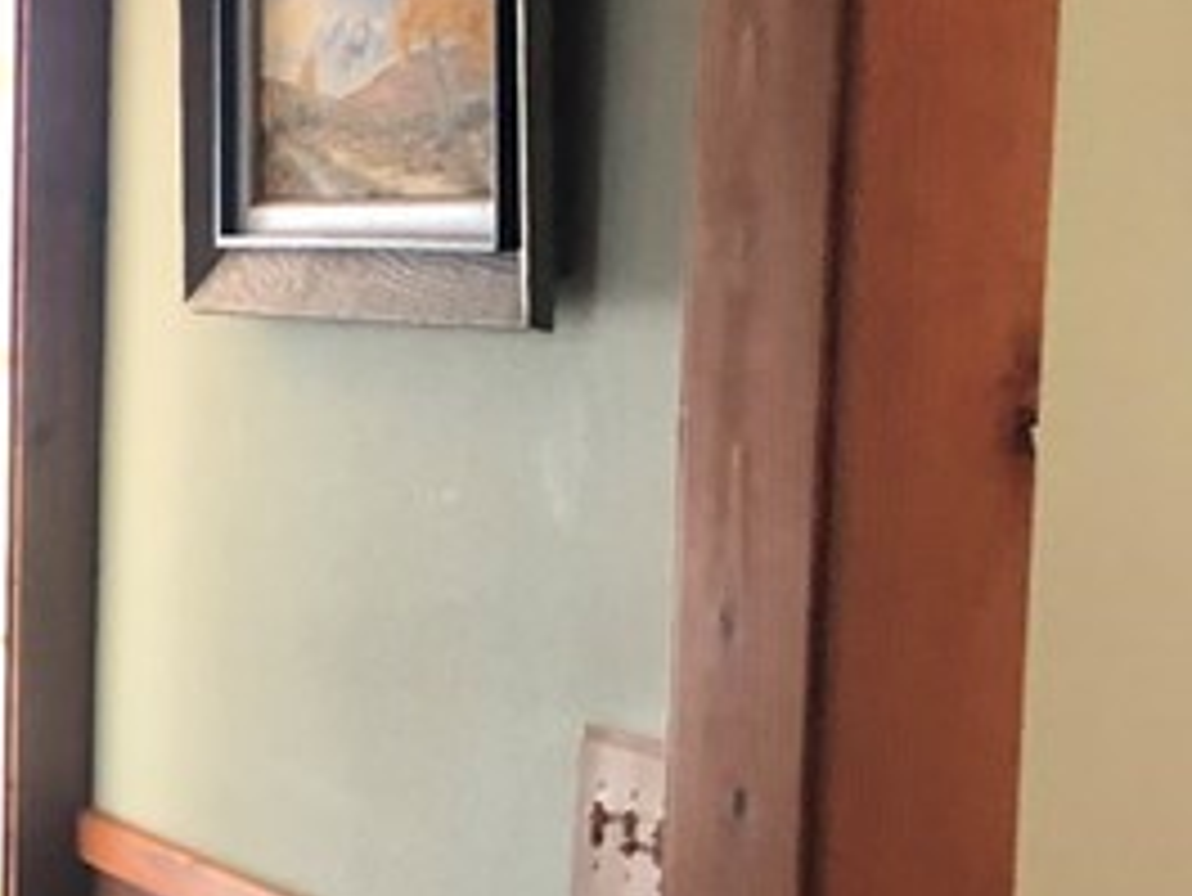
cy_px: 765
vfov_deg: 13.6
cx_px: -1030
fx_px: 3721
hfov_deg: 15.4
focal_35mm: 108
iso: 64
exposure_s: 1/15
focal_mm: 3.99
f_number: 1.8
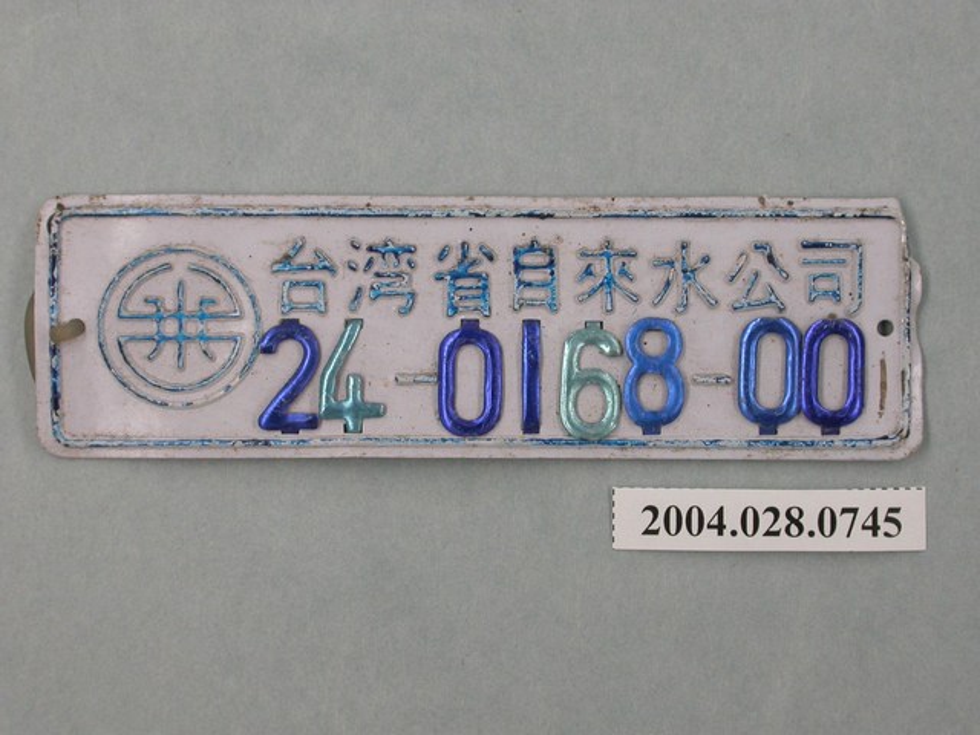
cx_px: 490
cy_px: 368
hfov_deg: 19.3
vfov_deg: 14.5
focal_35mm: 102
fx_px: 2888
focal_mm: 21.1
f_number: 5.1
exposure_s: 1/30
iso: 100
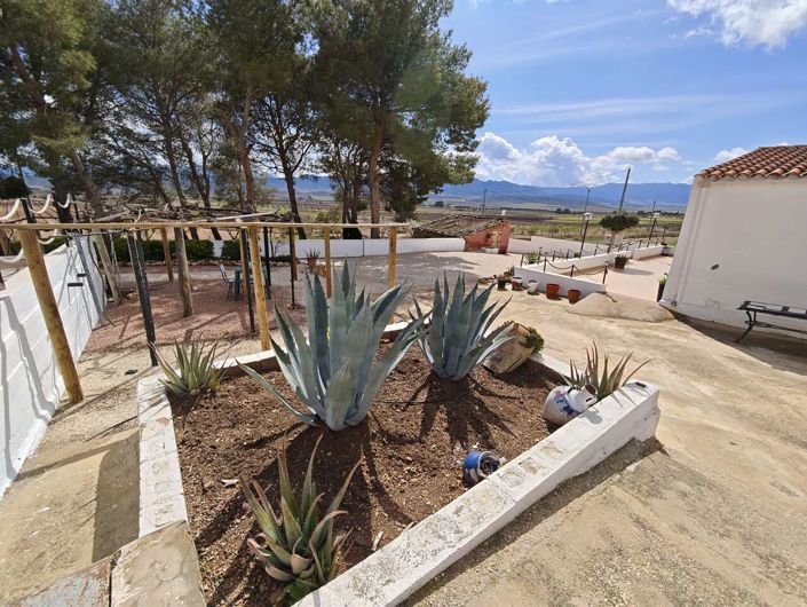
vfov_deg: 85.8
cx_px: 404
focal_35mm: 14
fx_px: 327
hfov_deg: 102.0
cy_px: 304
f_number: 2.2
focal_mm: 2.16
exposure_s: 1/1012
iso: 50
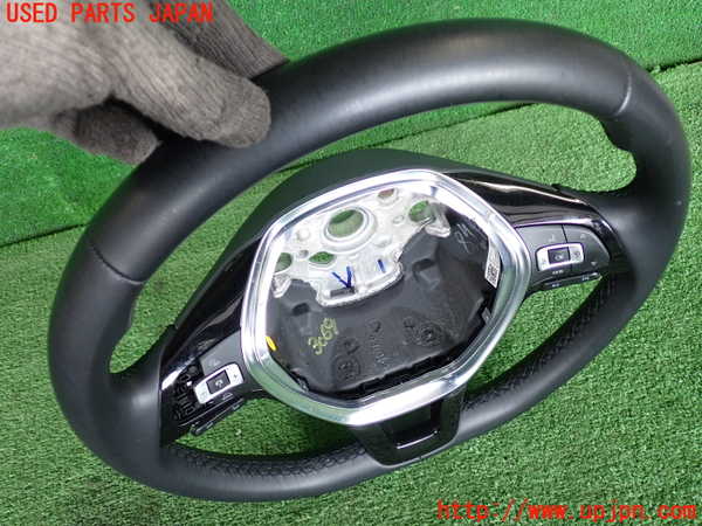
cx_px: 351
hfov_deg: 51.4
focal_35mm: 36
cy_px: 263
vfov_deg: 39.7
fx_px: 730
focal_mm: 6.37
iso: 320
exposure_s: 1/125
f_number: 2.5
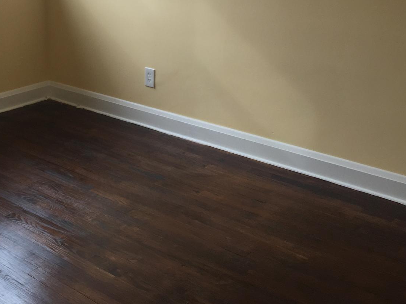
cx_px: 97
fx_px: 633
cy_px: 28
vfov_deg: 26.1
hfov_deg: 34.7
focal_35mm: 54
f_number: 2.2
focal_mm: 4.15
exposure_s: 1/60
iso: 32
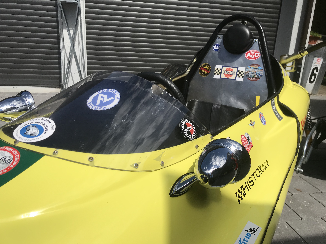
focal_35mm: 28
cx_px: 163
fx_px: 264
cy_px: 122
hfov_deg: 63.4
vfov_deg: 49.7
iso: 20
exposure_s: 1/5650
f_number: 1.8
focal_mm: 3.99
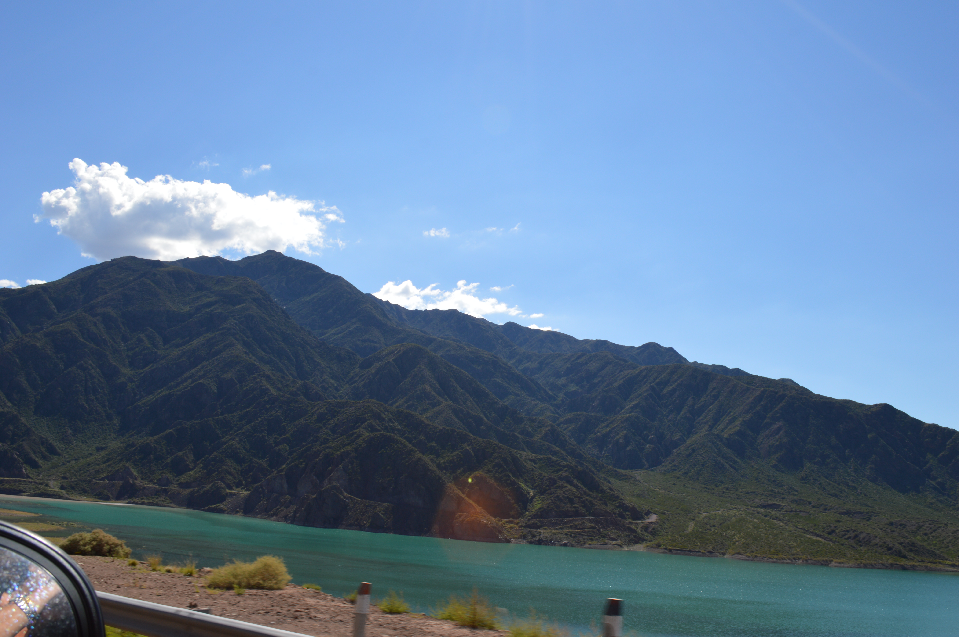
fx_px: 878
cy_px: 318
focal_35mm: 33
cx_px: 480
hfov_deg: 57.3
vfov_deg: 39.9
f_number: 11
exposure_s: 1/200
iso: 100
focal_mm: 22
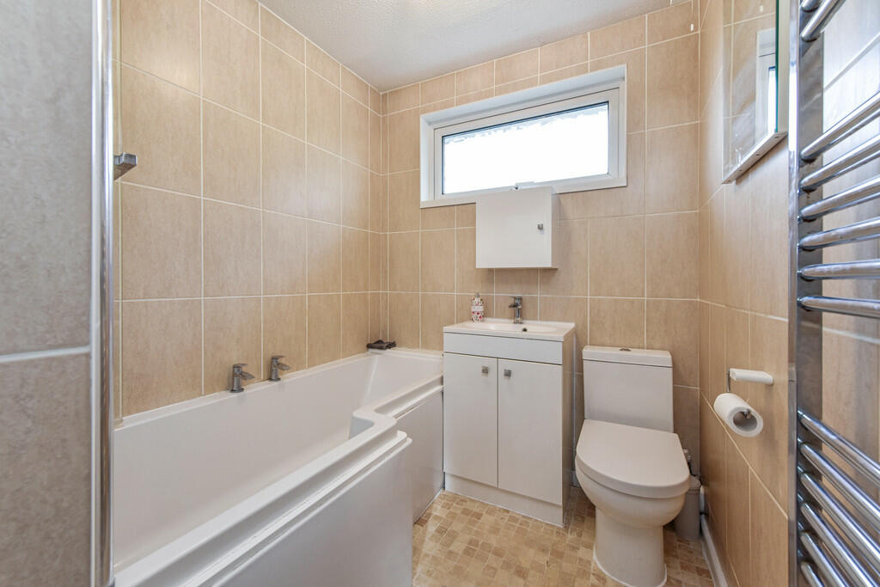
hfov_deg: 104.2
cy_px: 294
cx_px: 440
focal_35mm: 14
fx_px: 342
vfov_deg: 81.2
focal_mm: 14
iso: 400
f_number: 9
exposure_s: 1/25
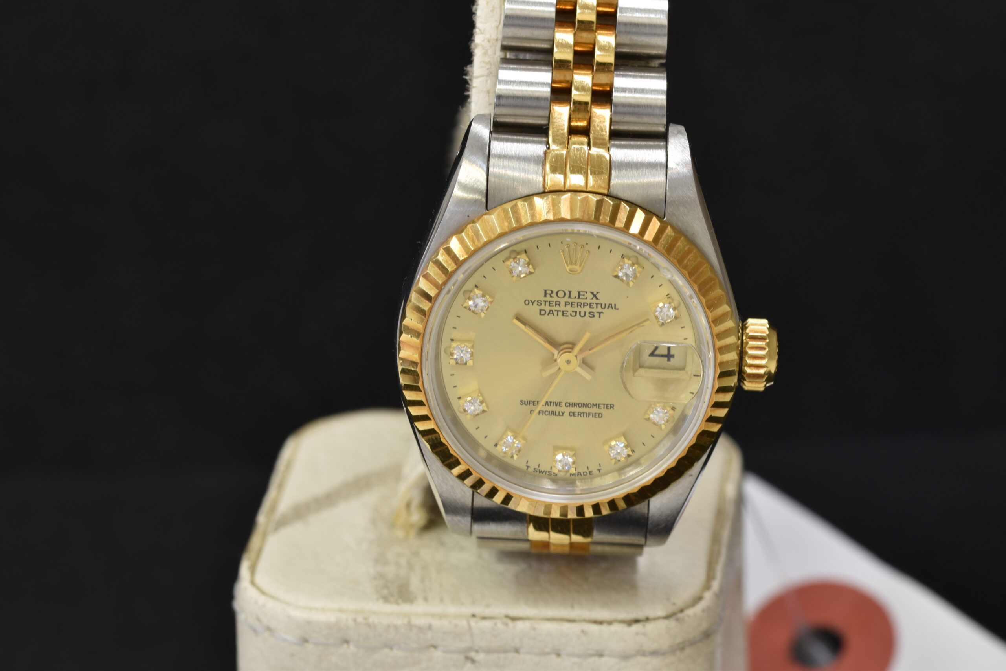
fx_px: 3772
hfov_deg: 15.2
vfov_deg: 10.2
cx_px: 503
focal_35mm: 135
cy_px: 336
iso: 100
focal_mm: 90
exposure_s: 1/2.5
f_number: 13
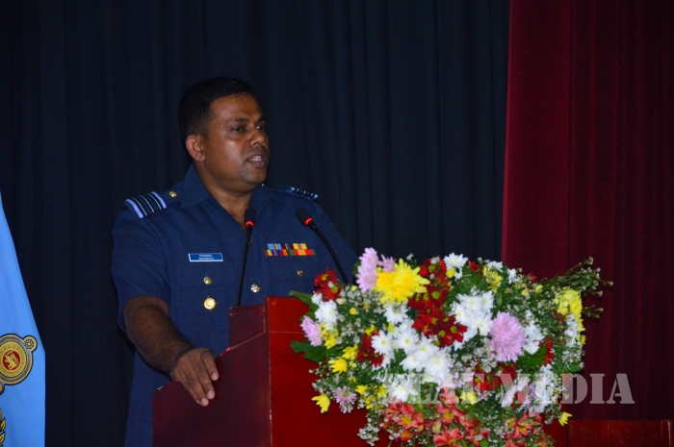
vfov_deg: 8.7
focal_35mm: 158
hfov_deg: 13.1
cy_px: 224
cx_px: 337
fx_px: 2945
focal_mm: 105
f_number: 5.6
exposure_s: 1/50
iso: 800
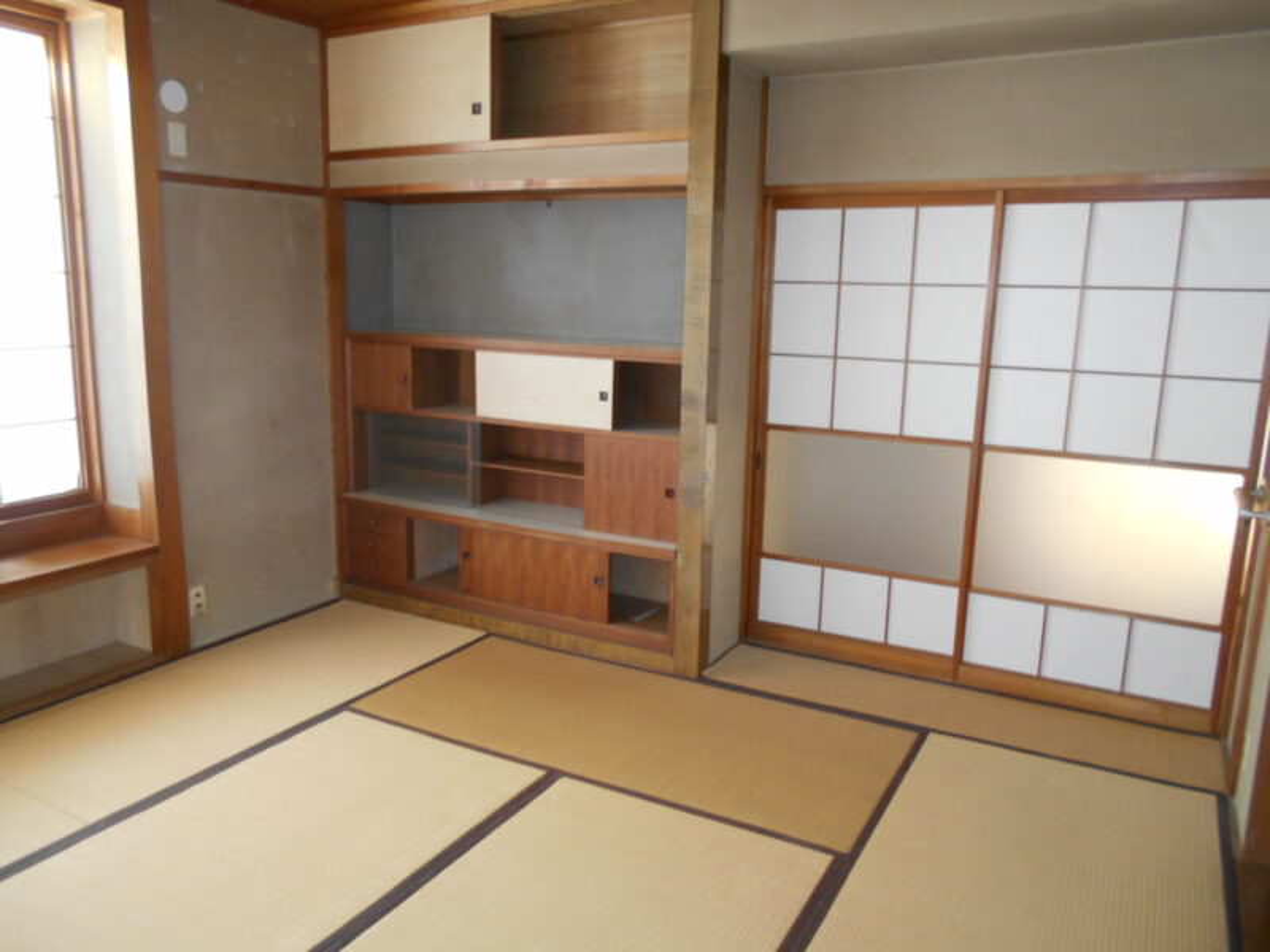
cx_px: 635
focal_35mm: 26
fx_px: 954
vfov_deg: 53.1
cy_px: 476
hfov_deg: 67.3
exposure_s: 1/25
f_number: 3.2
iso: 320
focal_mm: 4.6
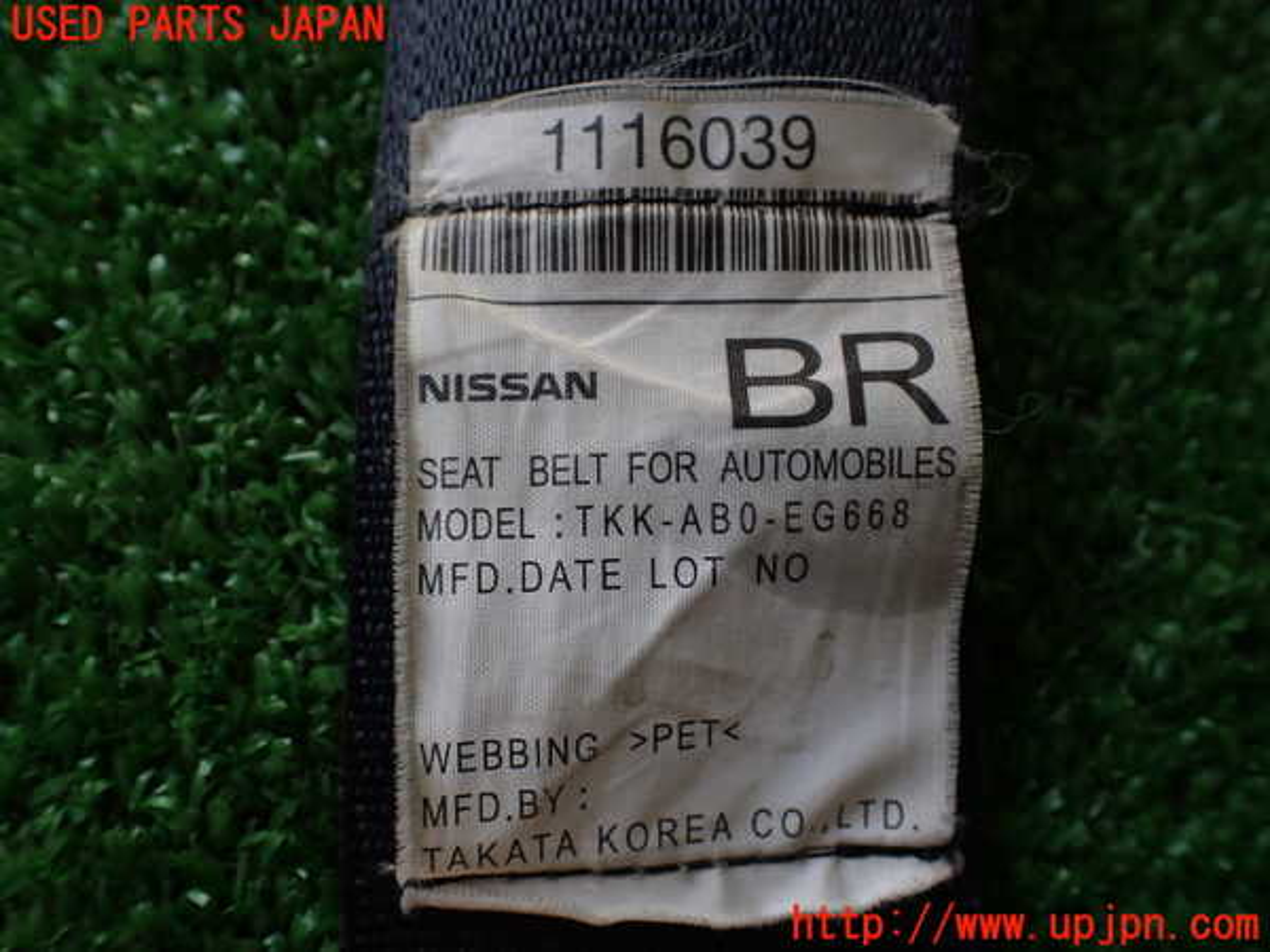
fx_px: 1101
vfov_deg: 46.8
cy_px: 476
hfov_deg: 60.0
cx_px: 635
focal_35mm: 30
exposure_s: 1/125
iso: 160
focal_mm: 5.4
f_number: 2.3
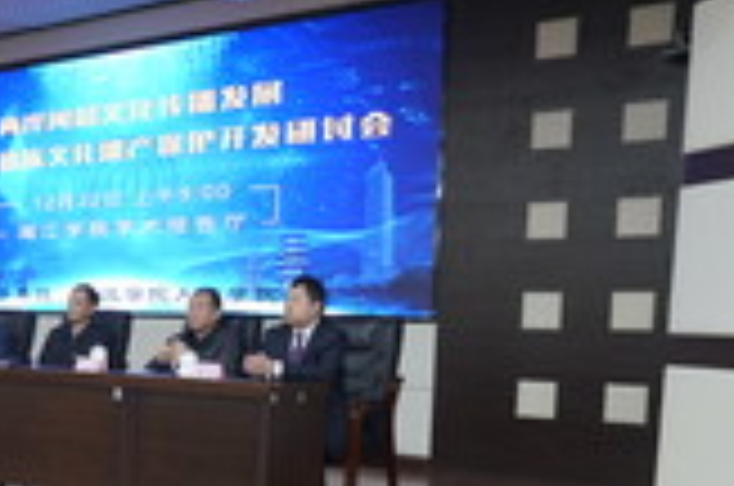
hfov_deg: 29.3
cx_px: -144
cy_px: 441
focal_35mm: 59
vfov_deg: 22.3
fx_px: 1201
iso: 1250
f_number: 4.5
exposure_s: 1/50
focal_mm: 24
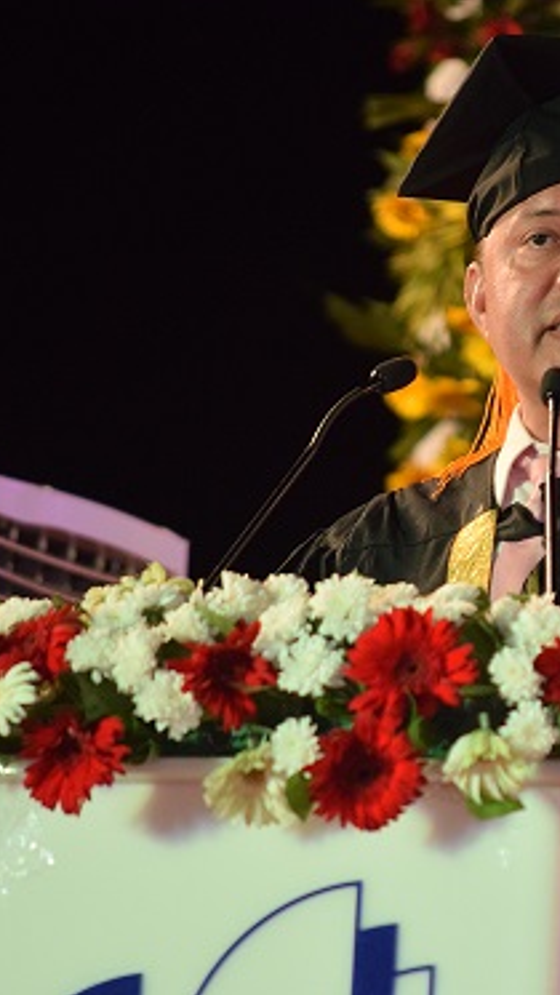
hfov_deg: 2.6
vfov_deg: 4.6
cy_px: 498
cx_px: 547
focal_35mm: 474
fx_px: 12504
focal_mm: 200
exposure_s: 1/100
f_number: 6.3
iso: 800
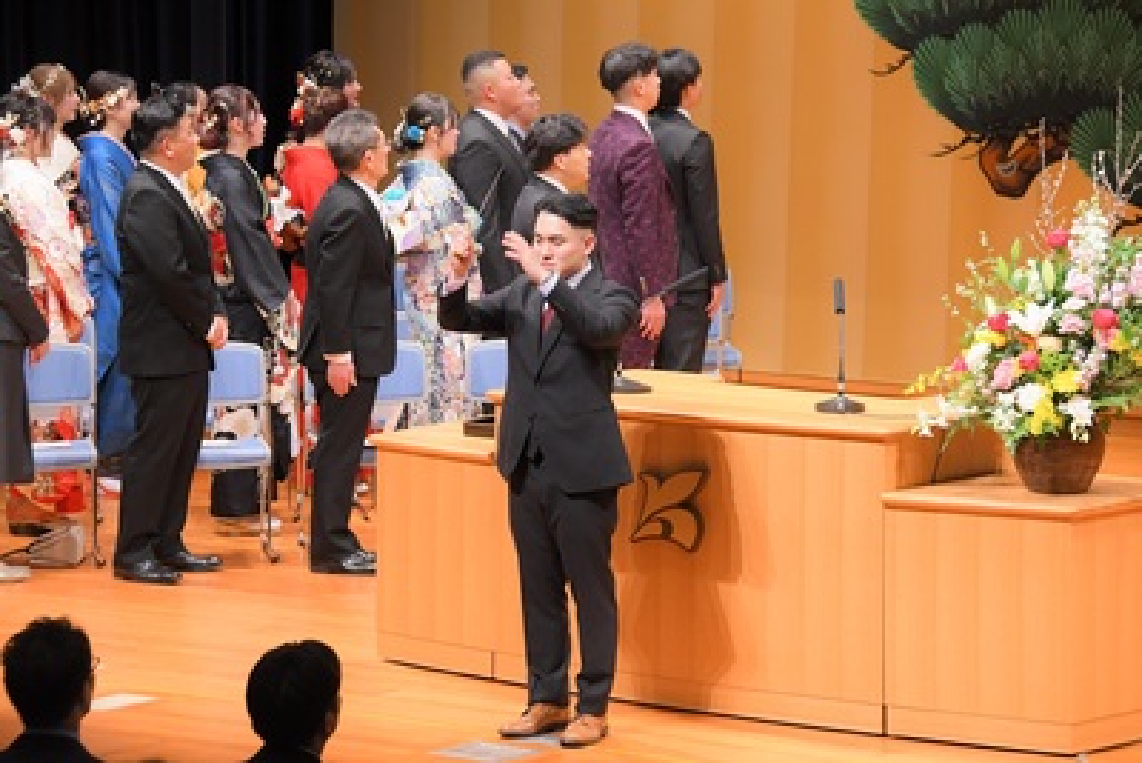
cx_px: 571
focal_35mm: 168
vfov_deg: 8.2
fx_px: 5331
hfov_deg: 12.2
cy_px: 382
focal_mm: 112
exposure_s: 1/100
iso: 2500
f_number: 5.6
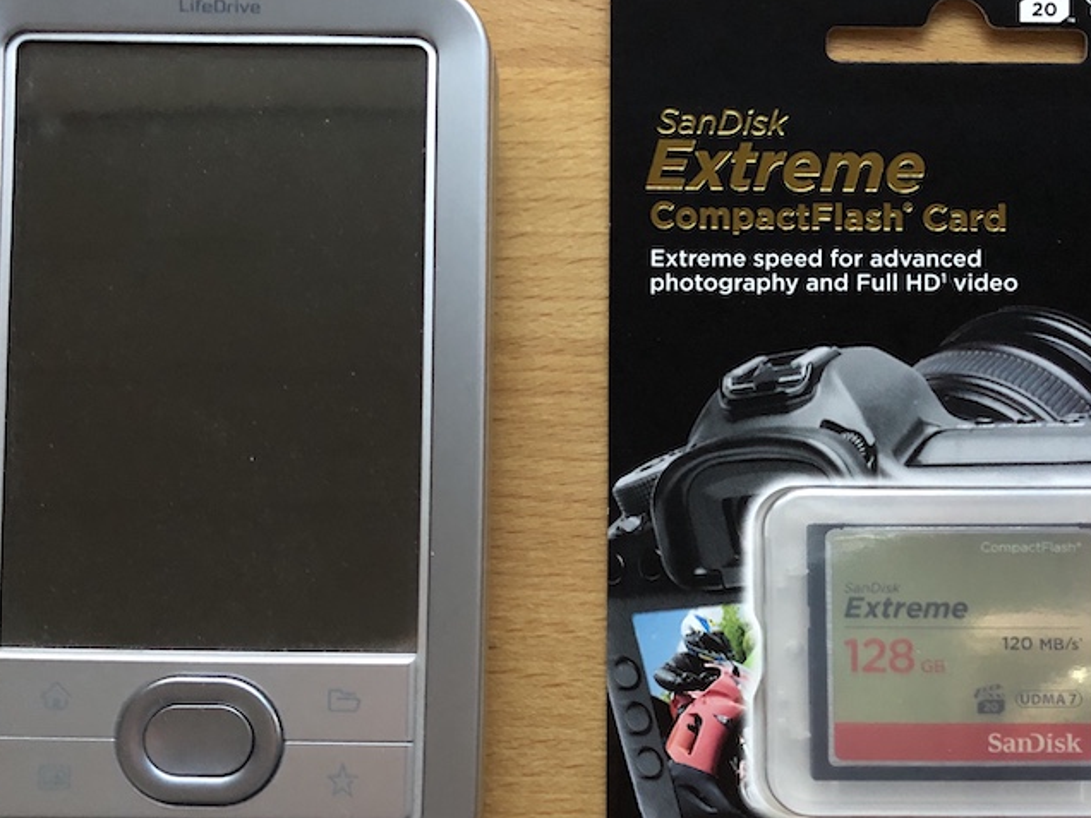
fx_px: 1387
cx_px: 612
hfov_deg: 42.9
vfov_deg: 32.7
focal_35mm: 44
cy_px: 501
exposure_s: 1/4
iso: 100
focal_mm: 4
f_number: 1.8
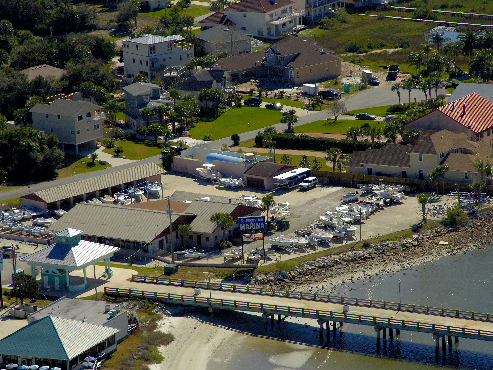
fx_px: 2563
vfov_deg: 8.2
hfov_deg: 11.0
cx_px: 244
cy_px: 185
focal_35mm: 180
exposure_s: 1/1000
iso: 400
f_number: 8.5
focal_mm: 110
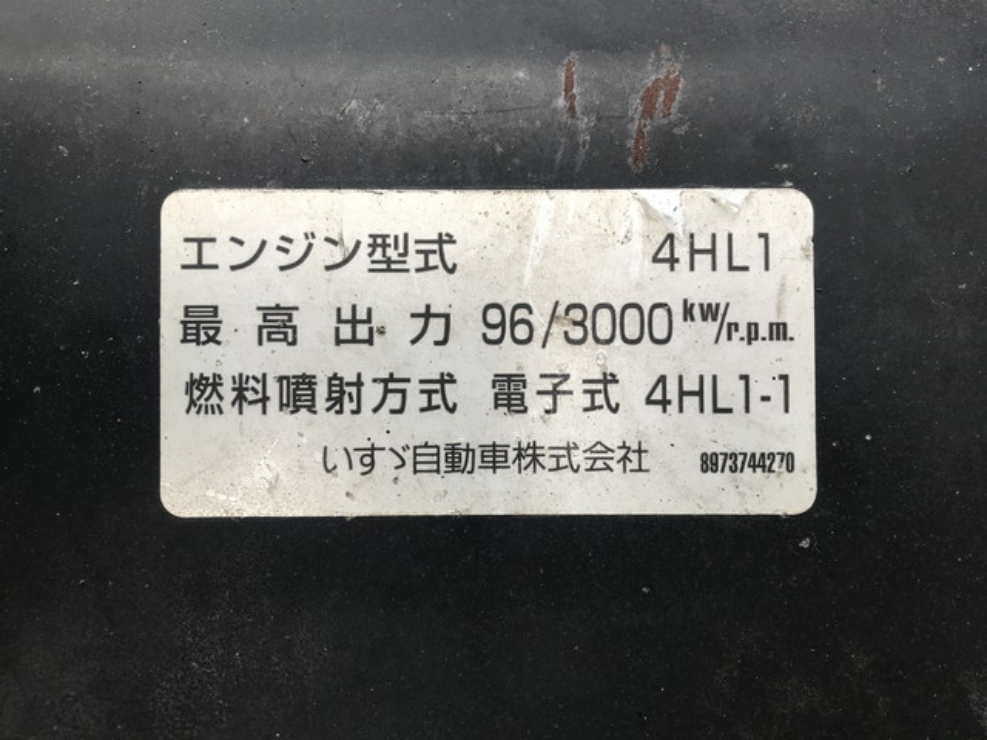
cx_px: 494
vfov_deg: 49.7
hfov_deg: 63.4
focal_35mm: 28
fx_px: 798
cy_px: 370
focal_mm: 3.99
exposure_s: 1/120
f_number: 1.8
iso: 25
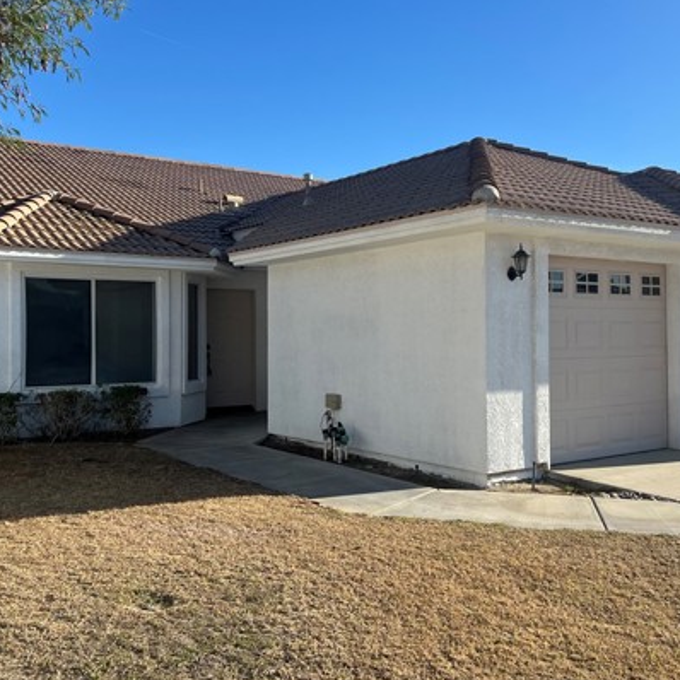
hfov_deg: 44.9
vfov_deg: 44.9
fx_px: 822
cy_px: 325
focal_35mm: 37
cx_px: 345
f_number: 1.5
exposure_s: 1/3356
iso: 50
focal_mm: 5.7
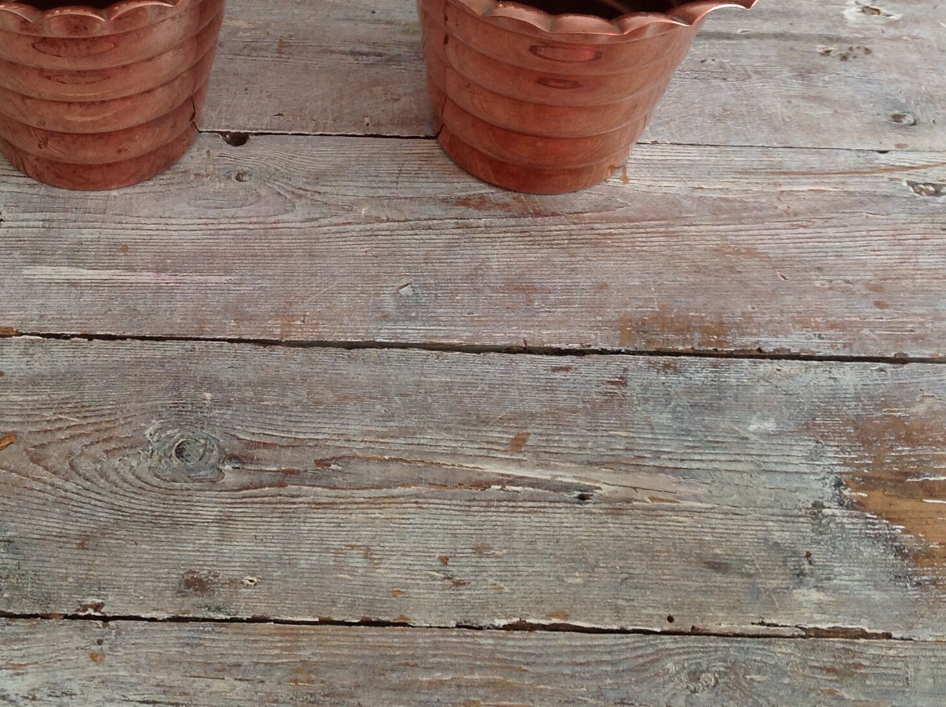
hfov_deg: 31.0
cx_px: 311
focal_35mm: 62
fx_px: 1692
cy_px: 193
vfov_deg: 23.4
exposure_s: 1/20
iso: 50
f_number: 2.4
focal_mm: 4.28
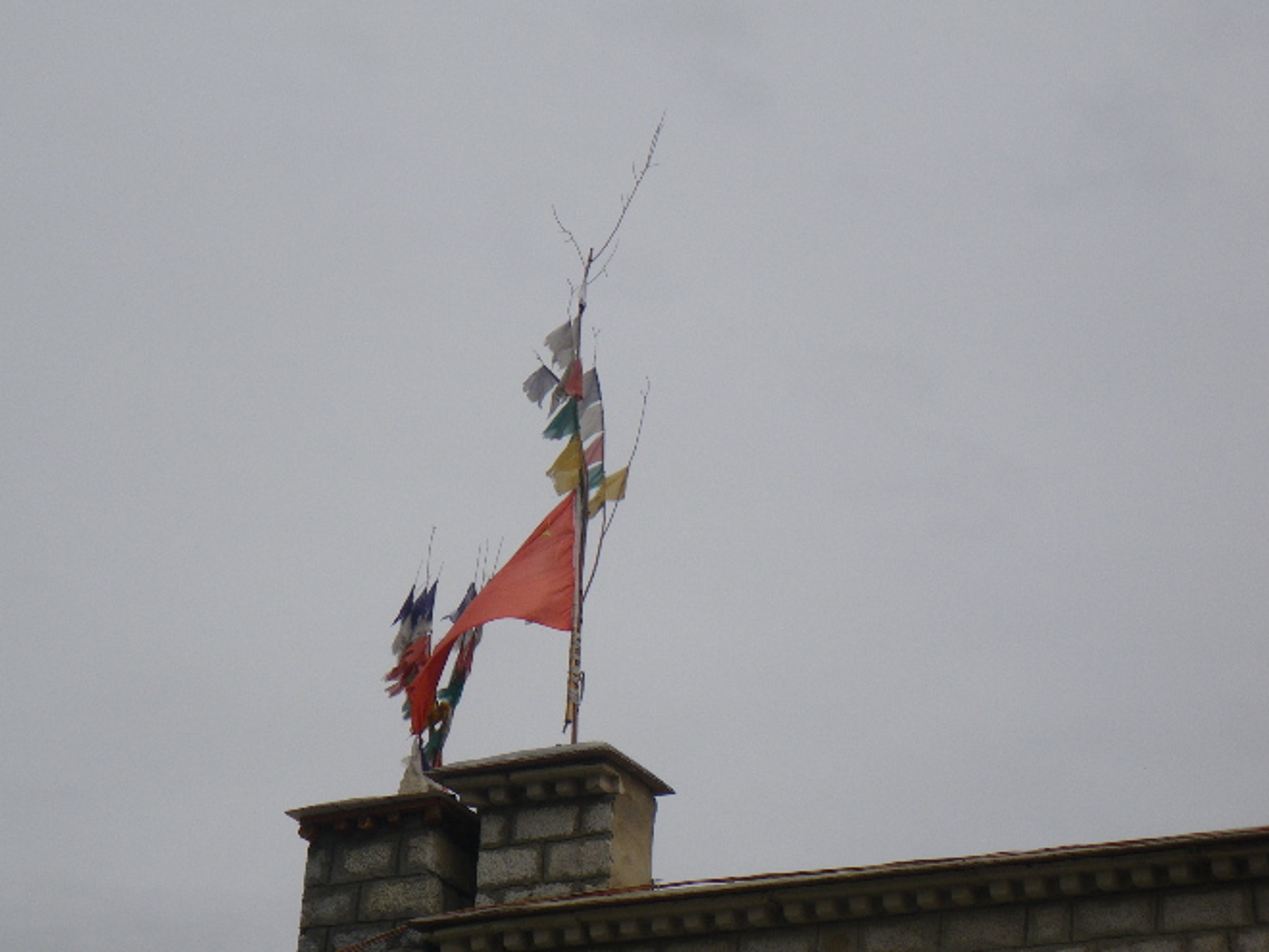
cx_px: 536
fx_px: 4179
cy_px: 544
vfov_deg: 13.0
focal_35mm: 114
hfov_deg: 17.3
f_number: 6
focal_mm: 16.7
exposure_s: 1/250
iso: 50
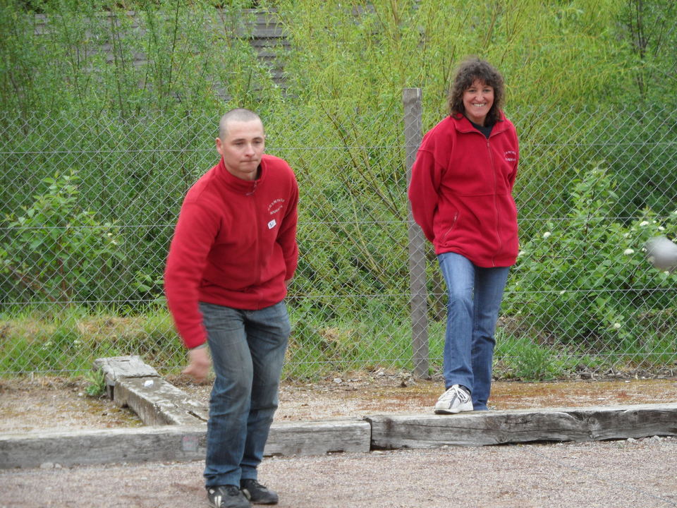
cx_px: 338
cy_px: 254
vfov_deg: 9.9
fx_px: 2934
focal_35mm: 150
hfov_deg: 13.2
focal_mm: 24.6
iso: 100
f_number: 4.4
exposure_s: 1/60
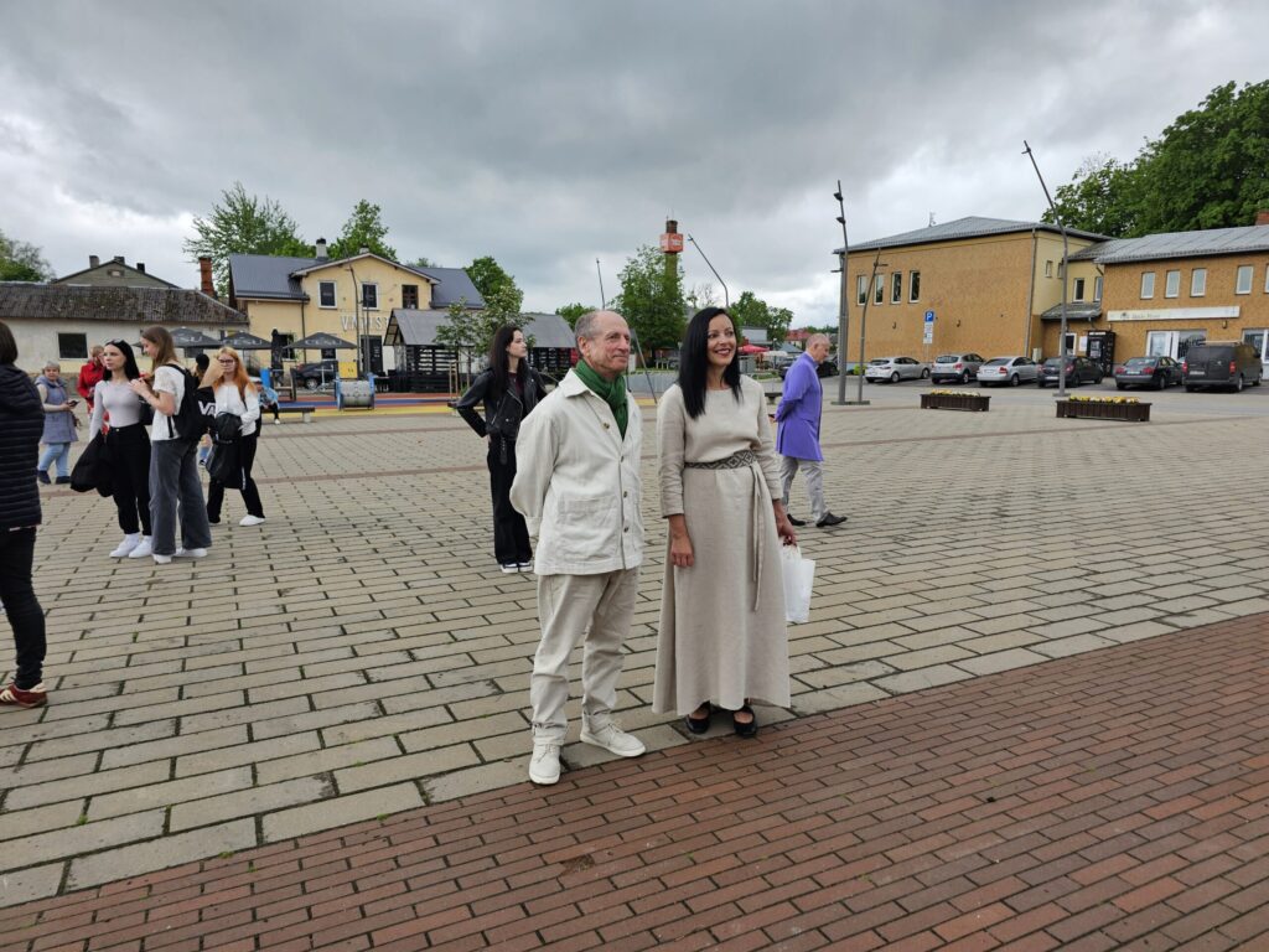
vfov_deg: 58.9
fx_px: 843
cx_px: 634
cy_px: 476
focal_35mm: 23
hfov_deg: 73.9
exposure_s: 1/222
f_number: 1.7
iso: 10
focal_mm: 6.3
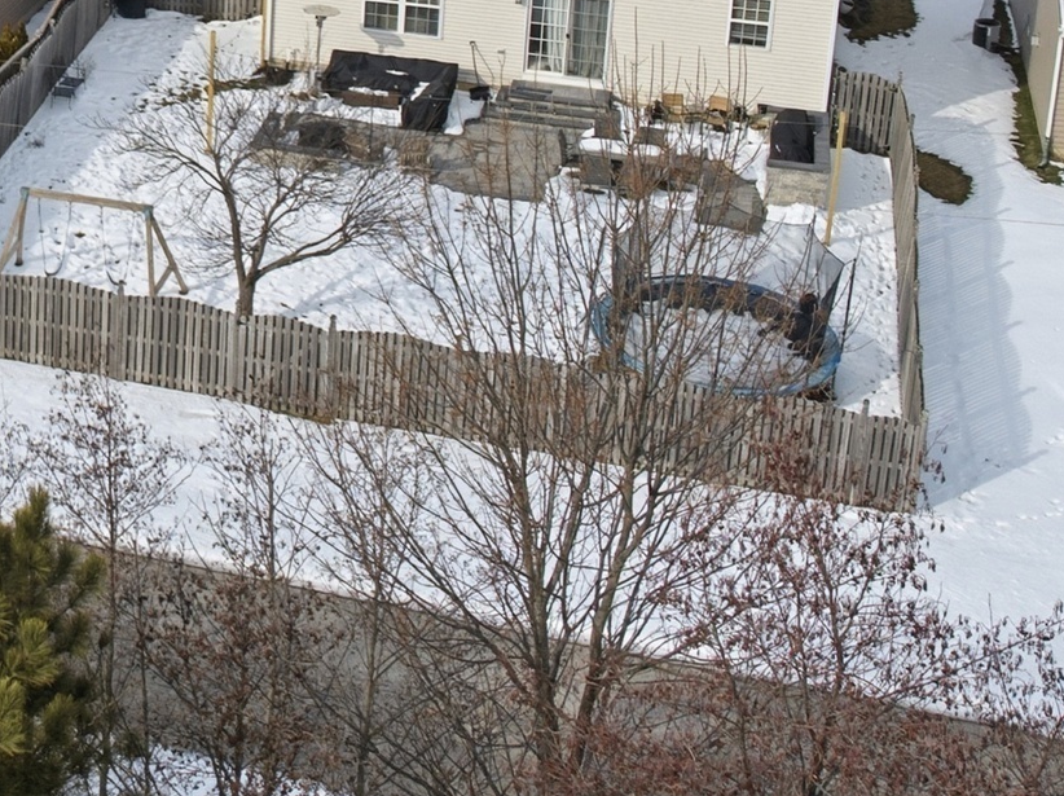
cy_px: -135
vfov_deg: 19.1
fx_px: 2242
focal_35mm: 73
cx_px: -127
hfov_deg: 24.7
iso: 100
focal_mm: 12.3
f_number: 2.8
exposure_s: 1/3200
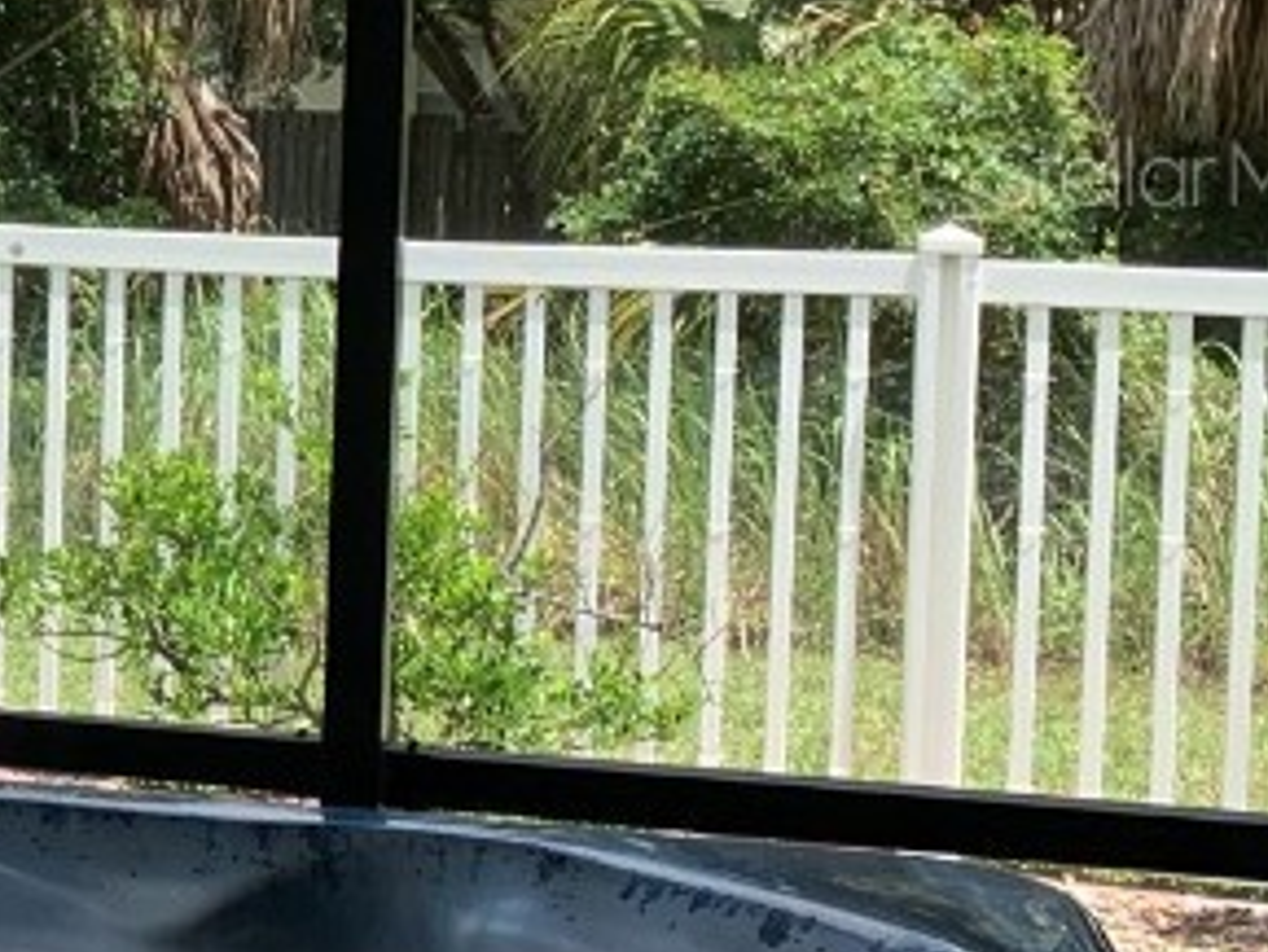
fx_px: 3371
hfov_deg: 18.0
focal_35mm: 92
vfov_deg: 15.9
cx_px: -847
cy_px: 171
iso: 25
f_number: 1.8
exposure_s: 1/587
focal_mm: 4.25
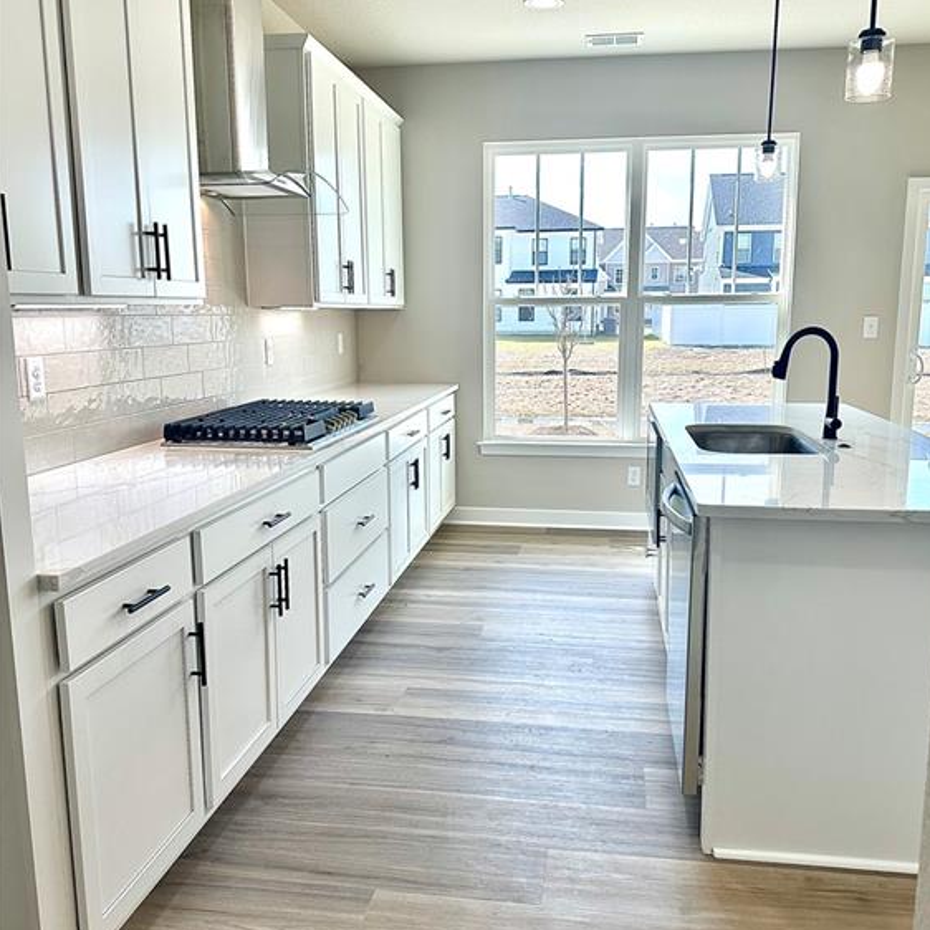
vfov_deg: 55.6
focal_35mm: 29
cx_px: 473
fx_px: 881
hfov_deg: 55.6
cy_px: 463
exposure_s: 1/541
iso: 80
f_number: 1.78
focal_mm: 6.86
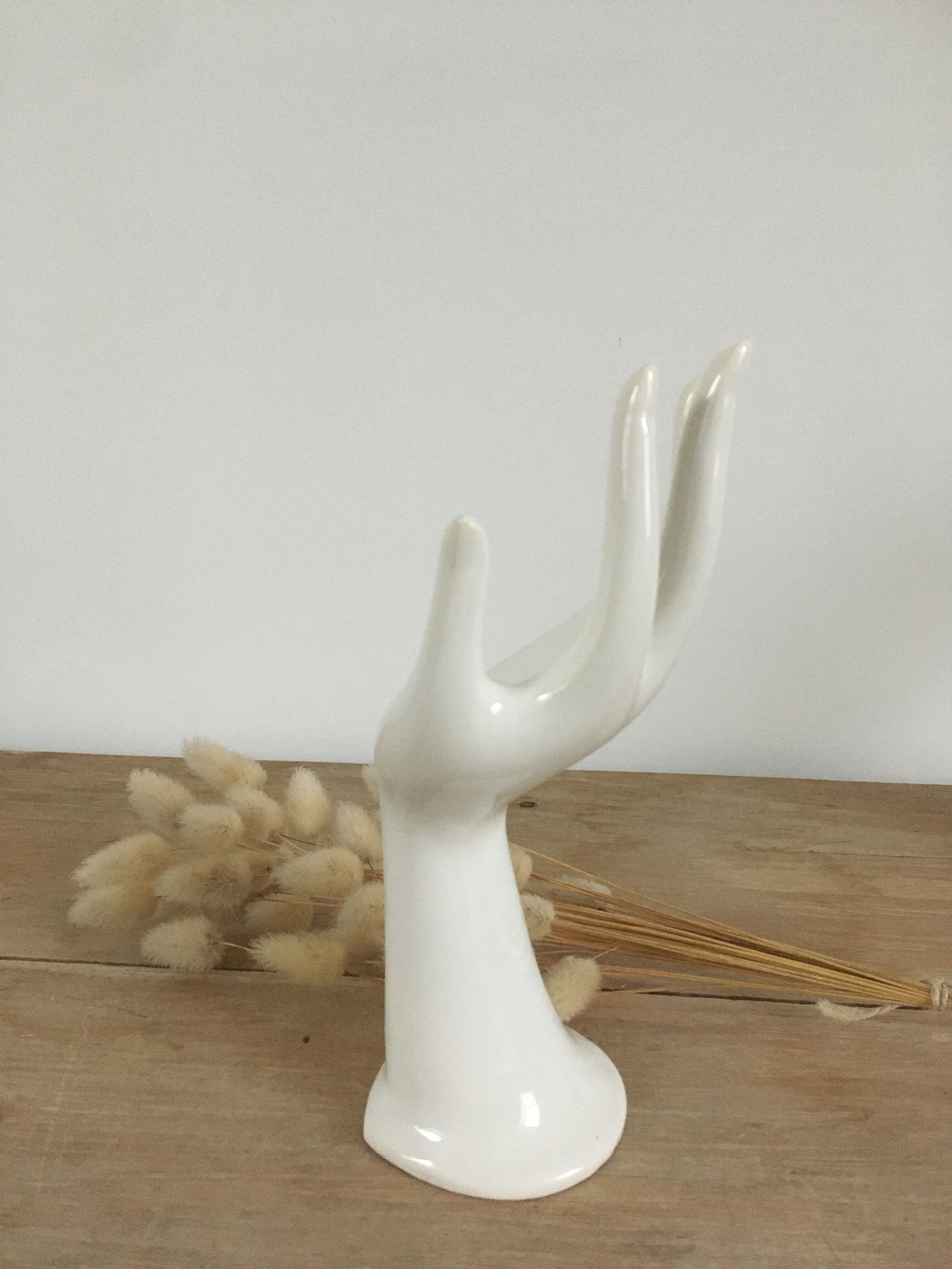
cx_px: 476
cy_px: 634
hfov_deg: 48.2
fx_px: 1063
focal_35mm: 29
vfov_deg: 61.7
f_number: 2.2
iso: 200
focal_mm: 4.15
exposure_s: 1/17
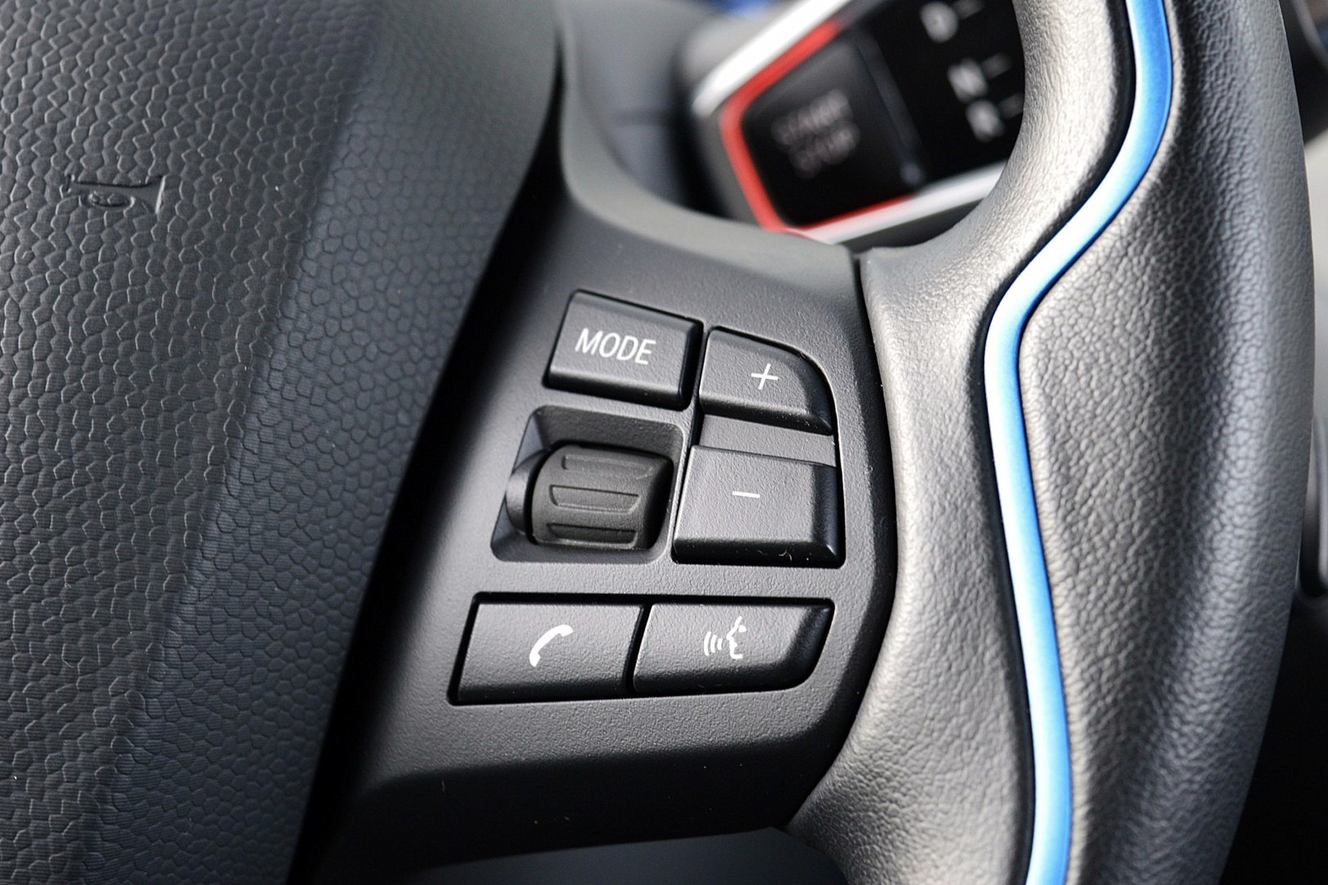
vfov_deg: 18.9
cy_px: 442
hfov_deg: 28.1
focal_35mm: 72
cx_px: 664
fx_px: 2656
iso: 800
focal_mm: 48
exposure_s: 1/40
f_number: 5.3
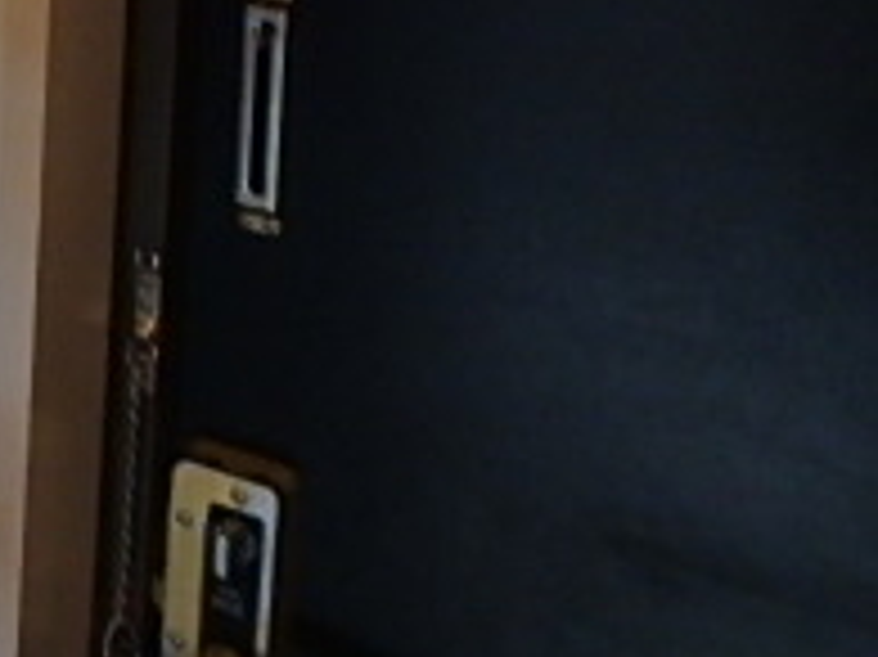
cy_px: -261
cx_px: -401
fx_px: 1749
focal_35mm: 69
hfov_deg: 23.3
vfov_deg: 19.2
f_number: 3.5
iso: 500
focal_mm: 3.7
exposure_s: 1/30
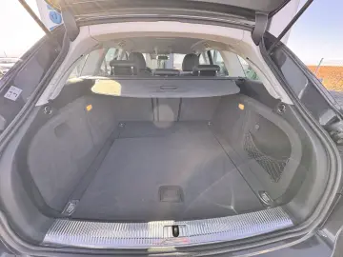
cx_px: 172
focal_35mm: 14
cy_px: 128
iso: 100
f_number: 2.2
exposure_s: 1/99
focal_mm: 2.22
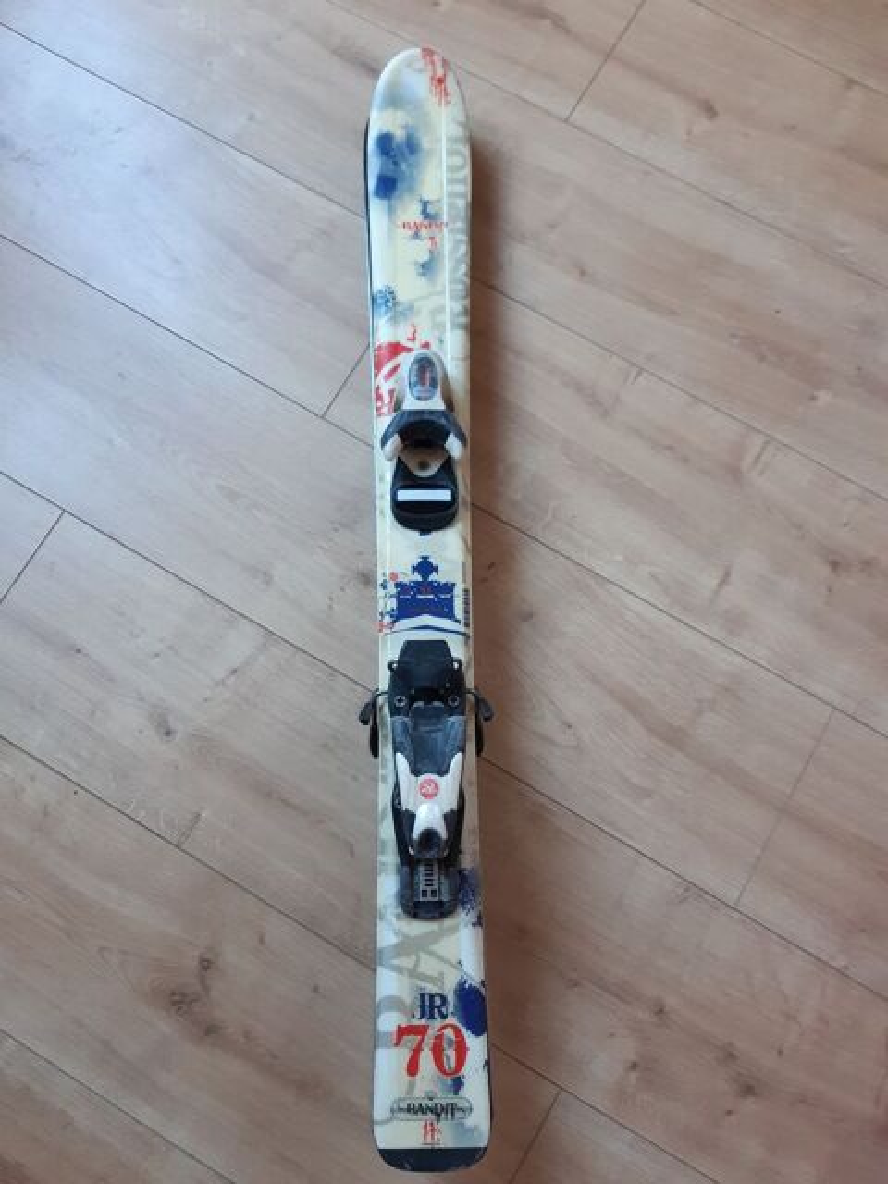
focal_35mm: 26
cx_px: 444
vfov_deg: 67.3
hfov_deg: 53.1
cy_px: 592
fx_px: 889
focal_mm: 3.92
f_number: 1.7
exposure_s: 1/50
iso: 160
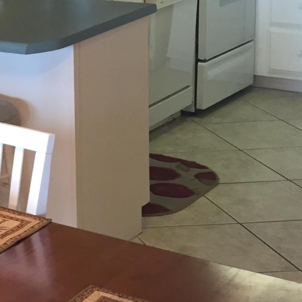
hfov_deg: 15.6
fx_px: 987
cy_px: -19
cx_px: -190
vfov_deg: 16.9
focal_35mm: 100
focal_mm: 4.15
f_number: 2.2
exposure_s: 1/30
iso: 80
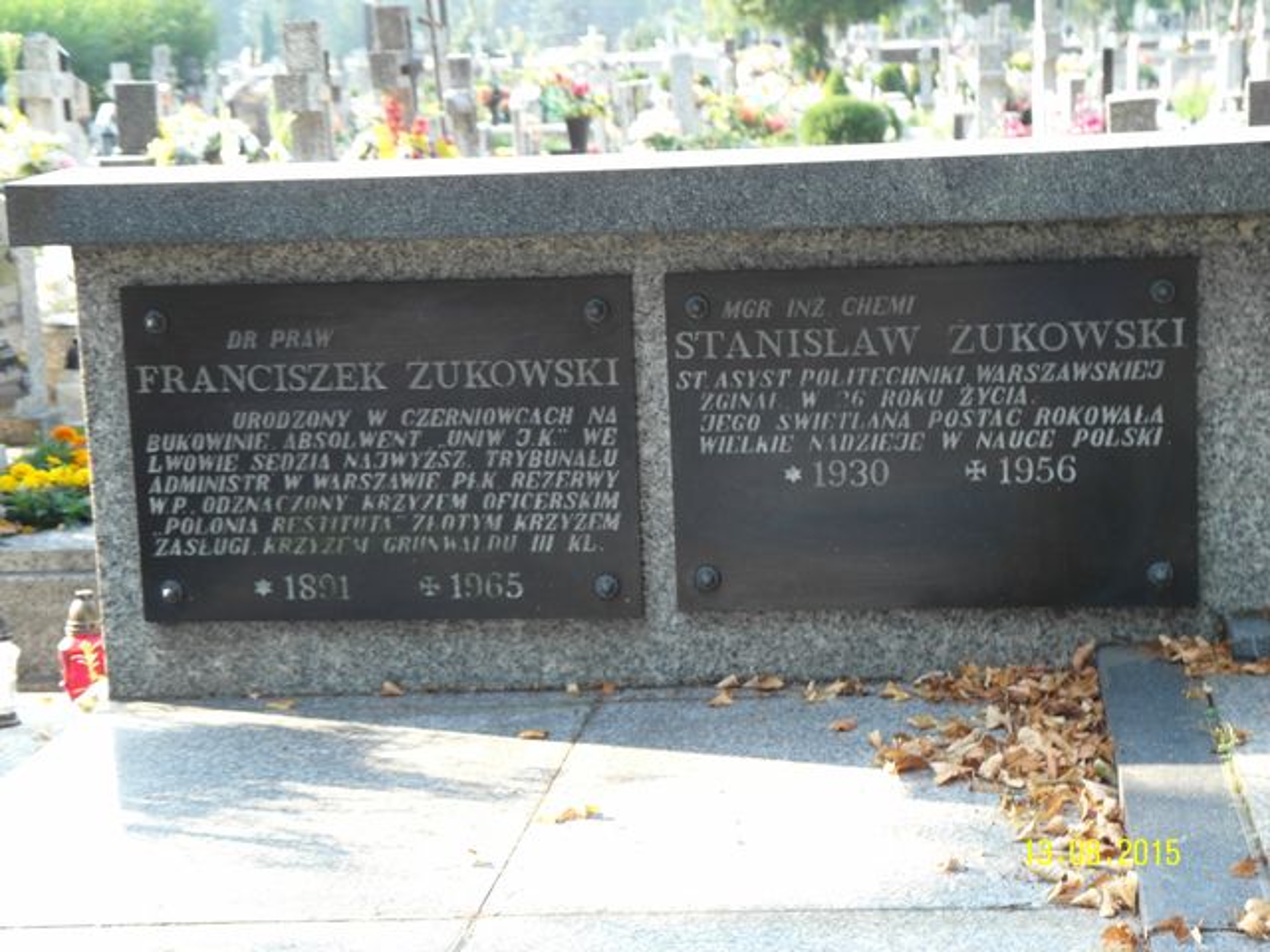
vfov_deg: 20.4
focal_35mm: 72
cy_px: 476
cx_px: 635
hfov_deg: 27.0
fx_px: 2642
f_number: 3.5
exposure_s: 1/60
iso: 100
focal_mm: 15.6
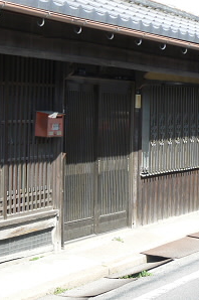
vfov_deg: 20.0
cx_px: 77
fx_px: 848
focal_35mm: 102
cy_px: 150
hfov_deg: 13.4
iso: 80
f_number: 5.6
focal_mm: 12.2
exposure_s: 1/200
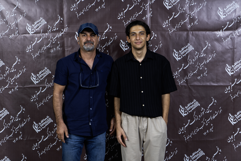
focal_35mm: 69
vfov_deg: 19.7
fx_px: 462
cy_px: 80
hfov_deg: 29.2
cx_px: 120
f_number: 4
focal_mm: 69
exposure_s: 1/125
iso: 320
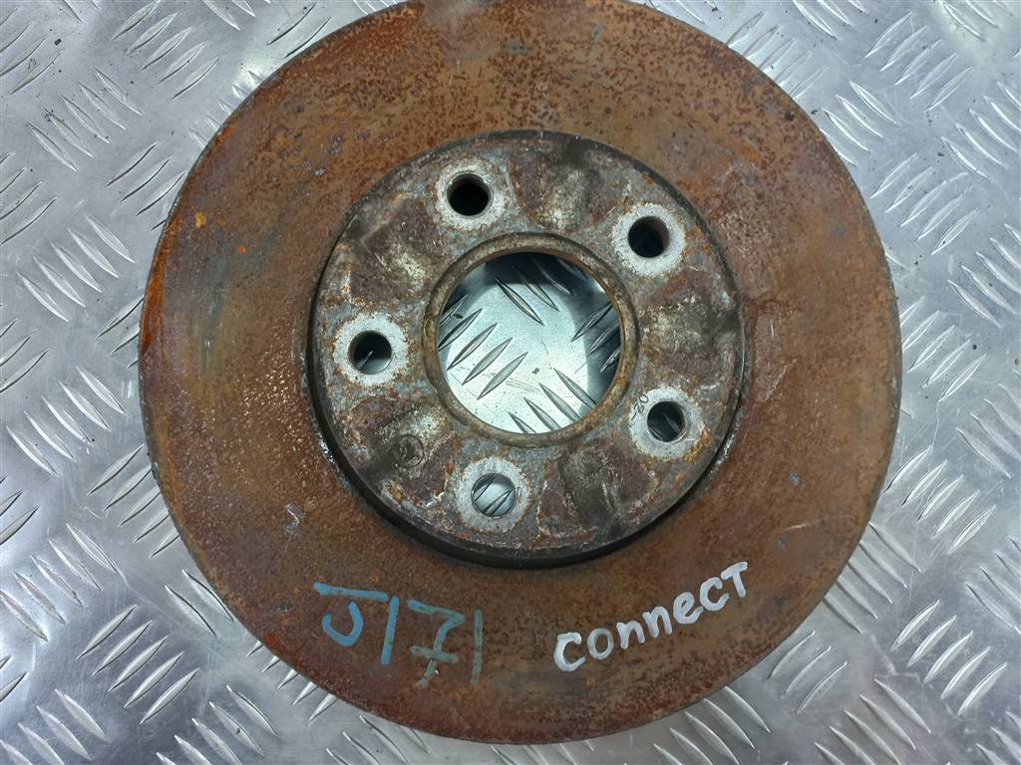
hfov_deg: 69.4
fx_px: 737
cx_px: 510
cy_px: 382
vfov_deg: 54.9
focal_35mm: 25
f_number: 1.8
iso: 64
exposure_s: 1/50
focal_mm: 4.6
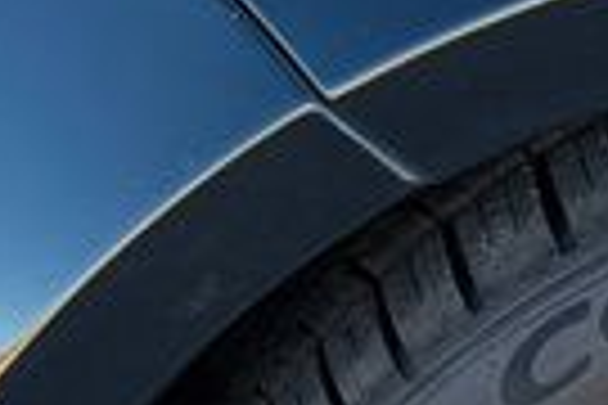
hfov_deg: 8.4
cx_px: 1054
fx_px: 4002
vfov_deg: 5.6
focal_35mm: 237
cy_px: 882
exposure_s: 1/411
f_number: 1.78
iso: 64
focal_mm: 6.76
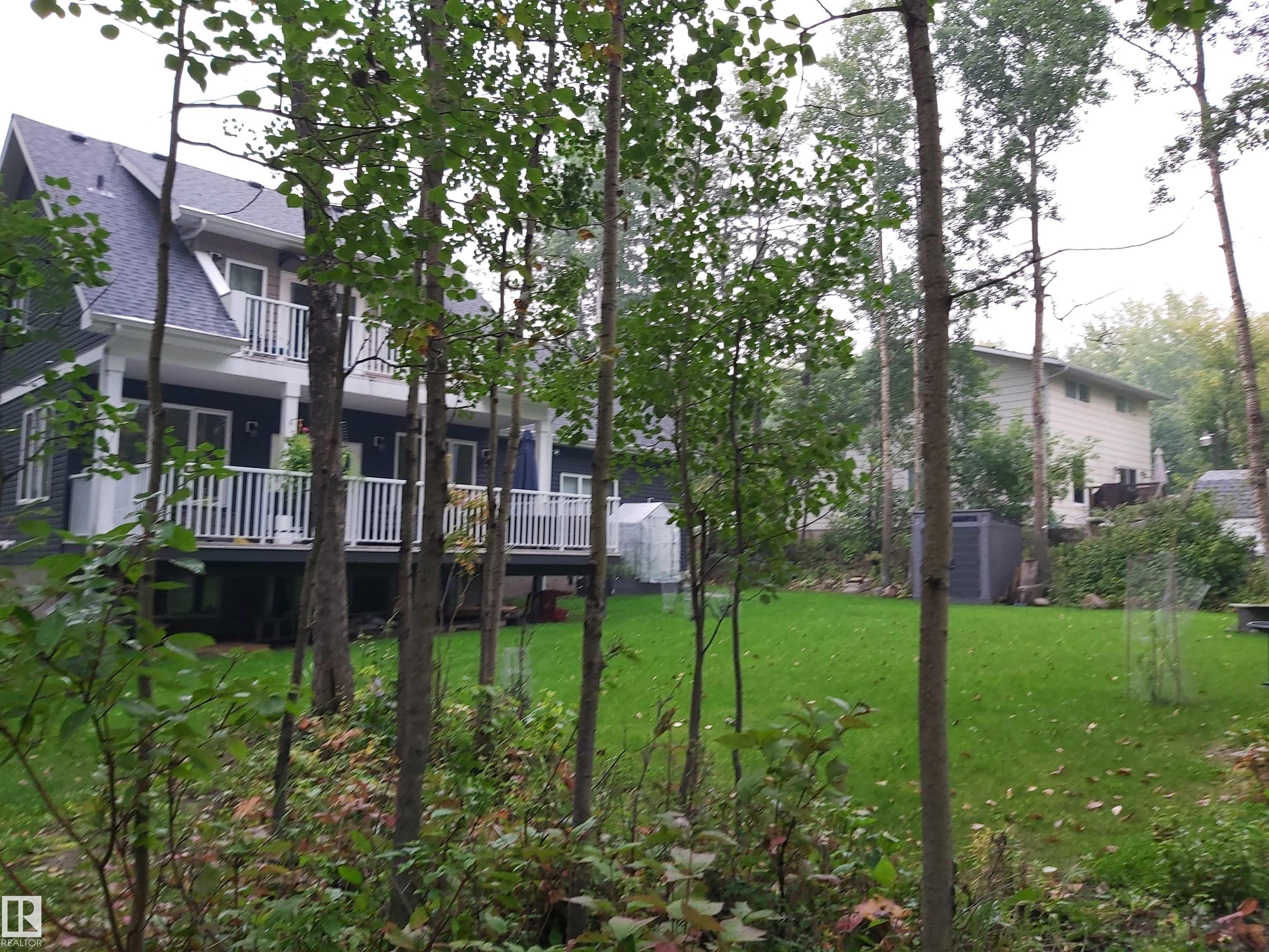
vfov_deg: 53.1
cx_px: 634
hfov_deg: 67.3
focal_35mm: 26
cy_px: 476
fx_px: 953
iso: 80
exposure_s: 1/60
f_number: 1.7
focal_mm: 3.92
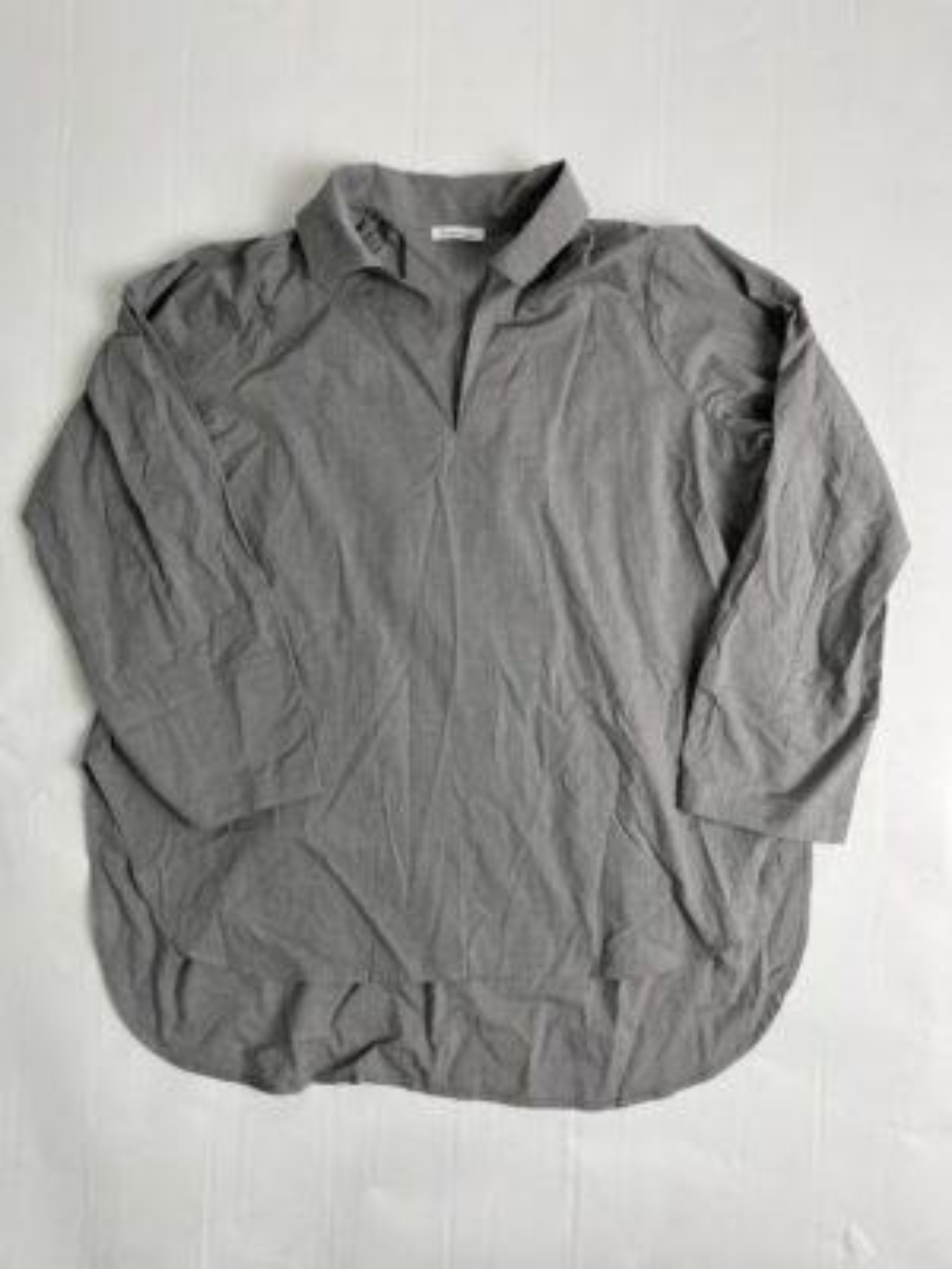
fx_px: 953
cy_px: 634
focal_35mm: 26
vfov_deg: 67.3
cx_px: 476
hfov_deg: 53.1
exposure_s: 1/100
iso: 32
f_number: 1.6
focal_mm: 5.1
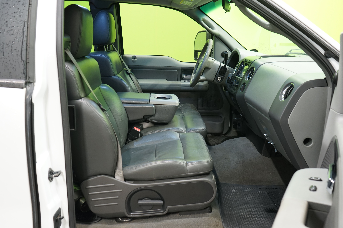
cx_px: 172
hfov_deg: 60.3
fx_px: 295
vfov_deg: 42.3
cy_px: 114
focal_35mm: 31
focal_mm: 31
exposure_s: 1/10
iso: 800
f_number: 5
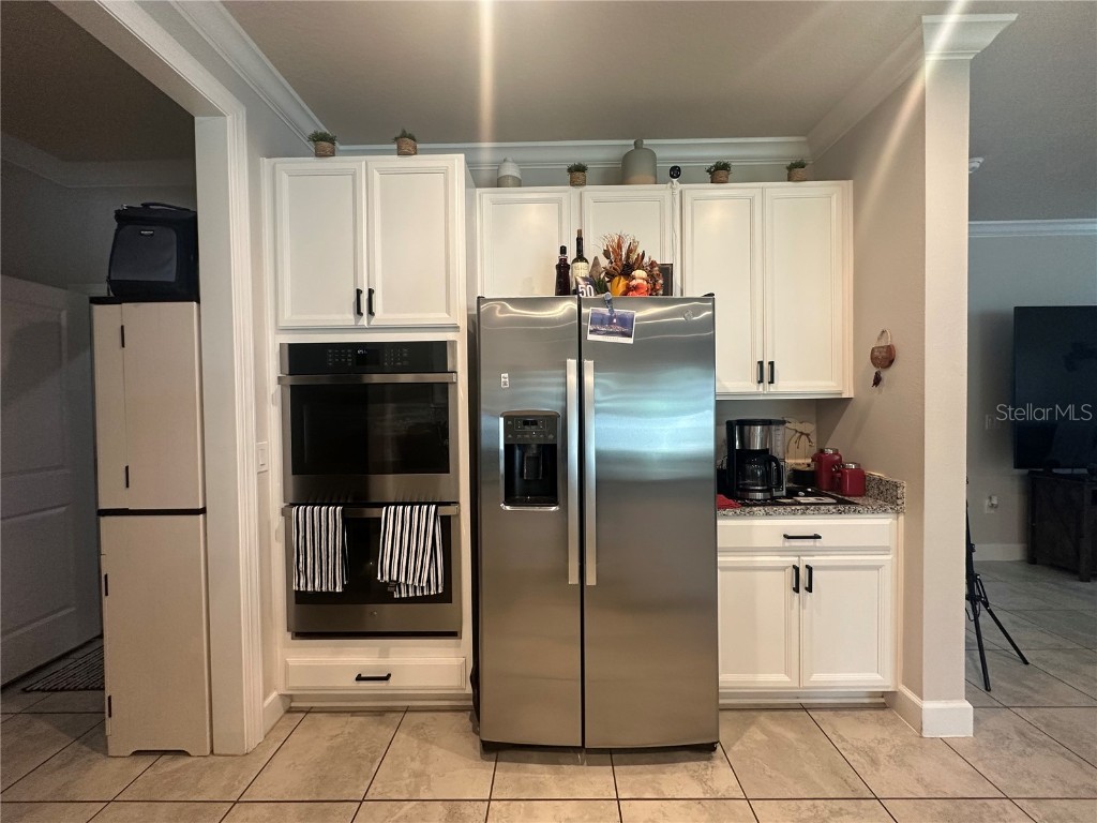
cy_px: 412
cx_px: 548
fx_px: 444
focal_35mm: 14
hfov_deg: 102.1
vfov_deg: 85.7
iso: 200
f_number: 2.2
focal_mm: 2.22
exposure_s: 1/60
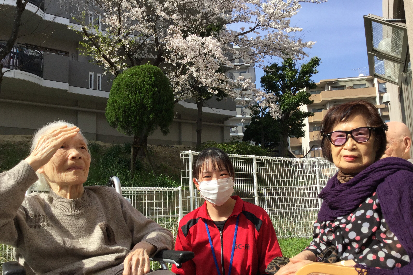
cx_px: 203
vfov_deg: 39.9
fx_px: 379
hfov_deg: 57.2
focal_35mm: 33
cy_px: 155
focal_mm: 3.3
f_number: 2.4
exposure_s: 1/936
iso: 25
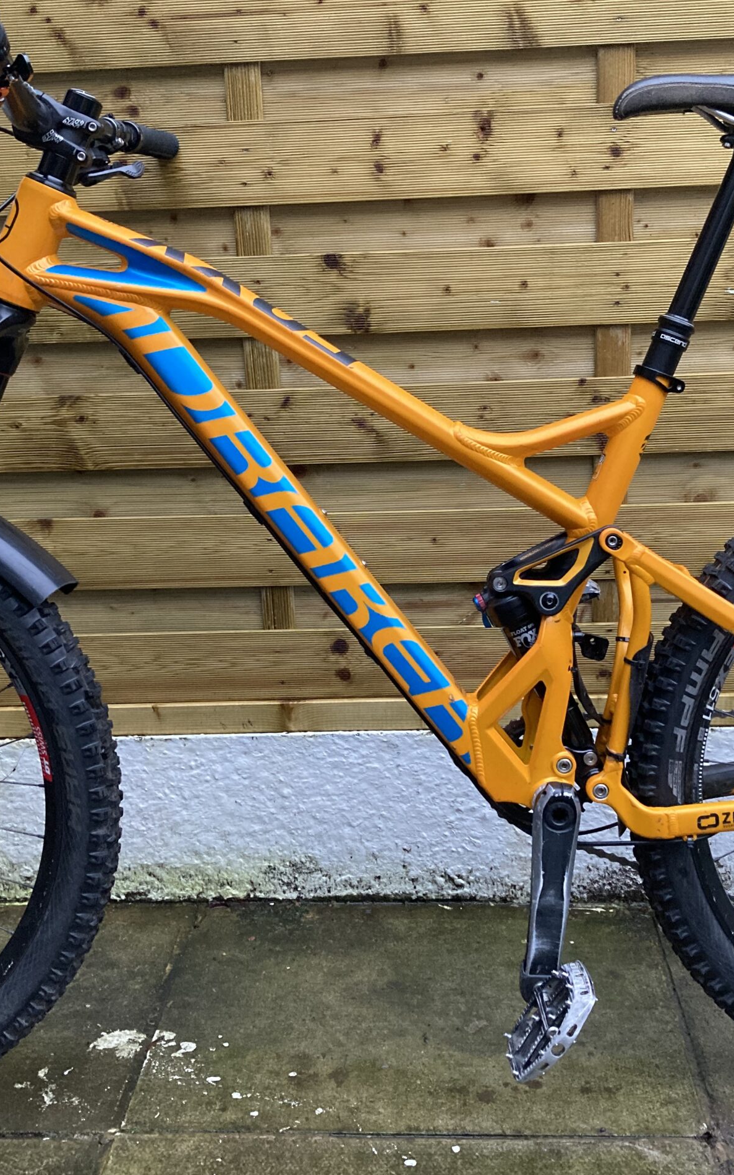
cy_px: 584
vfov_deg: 49.3
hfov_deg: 32.0
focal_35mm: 40
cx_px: 382
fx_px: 1281
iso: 320
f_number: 1.8
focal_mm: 3.99
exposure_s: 1/60
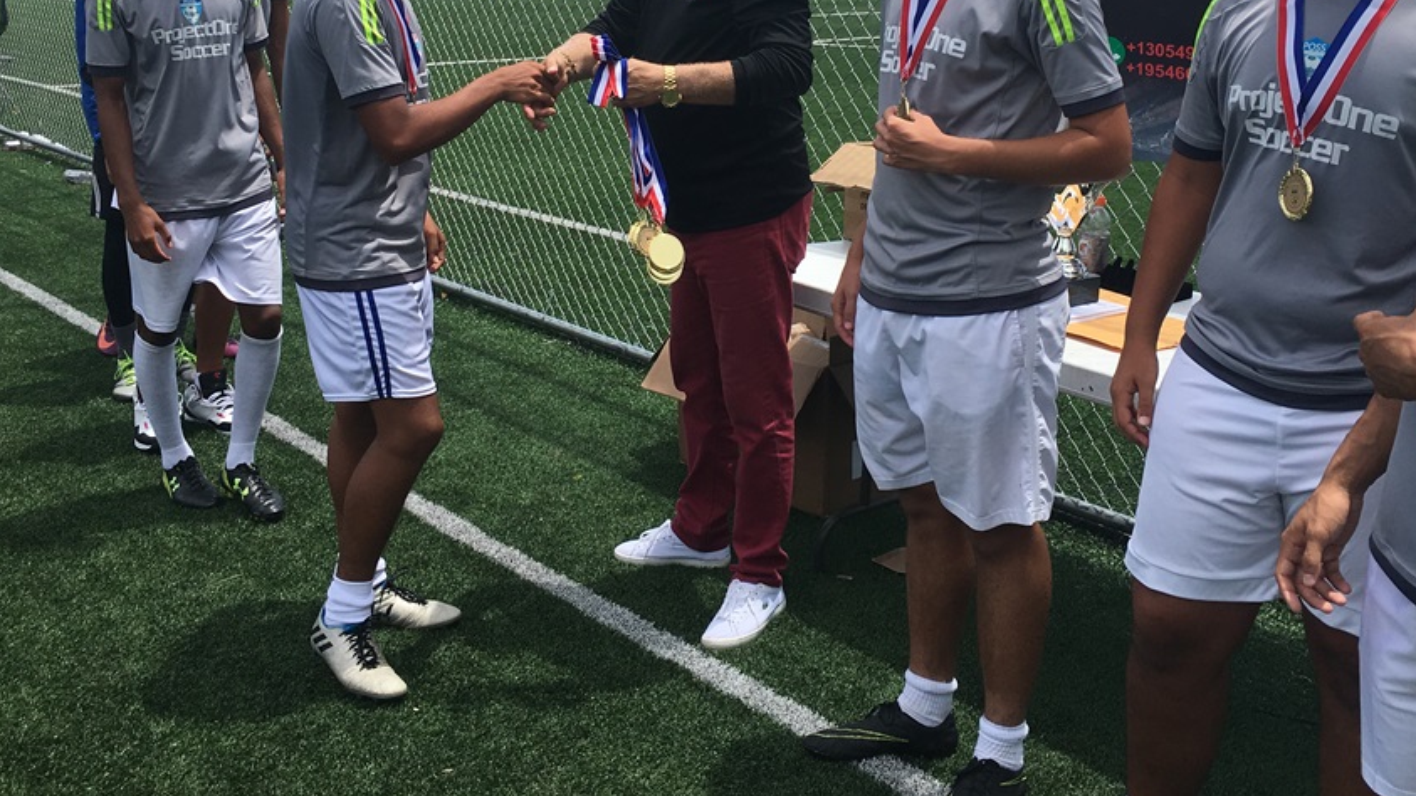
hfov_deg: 48.3
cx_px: 749
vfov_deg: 27.7
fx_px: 1577
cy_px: 148
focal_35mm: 42
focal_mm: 4.15
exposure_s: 1/1603
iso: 25
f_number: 2.2
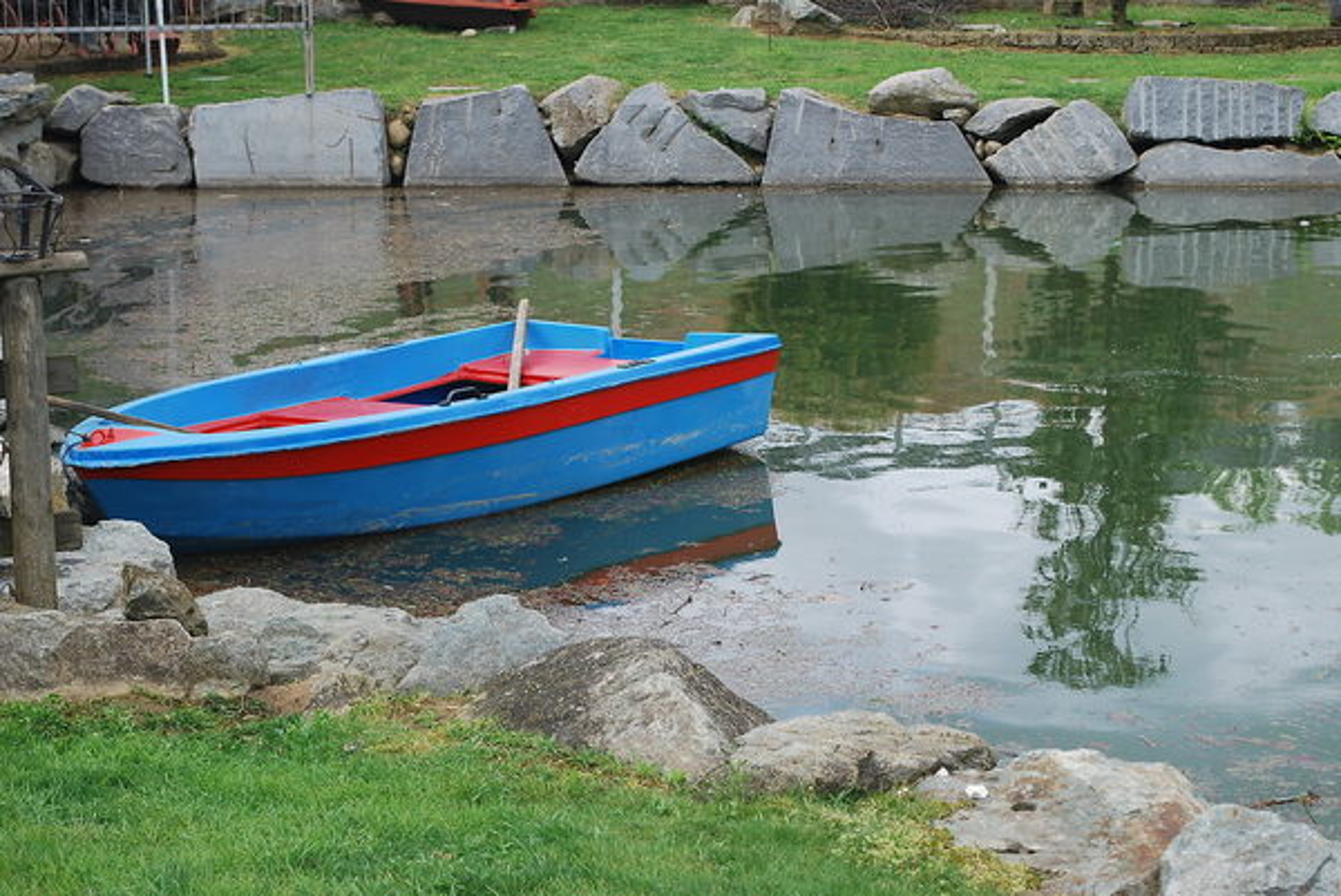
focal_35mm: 82
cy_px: 448
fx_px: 3075
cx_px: 670
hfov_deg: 24.6
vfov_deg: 16.6
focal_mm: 55
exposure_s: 1/100
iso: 100
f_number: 9
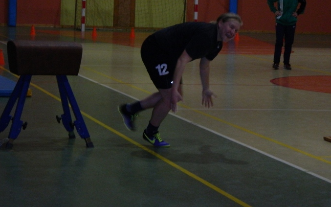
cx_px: 146
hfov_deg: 16.2
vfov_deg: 10.2
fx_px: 1164
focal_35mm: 129
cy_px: 80
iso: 400
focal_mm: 18.6
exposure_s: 1/60
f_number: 4.5
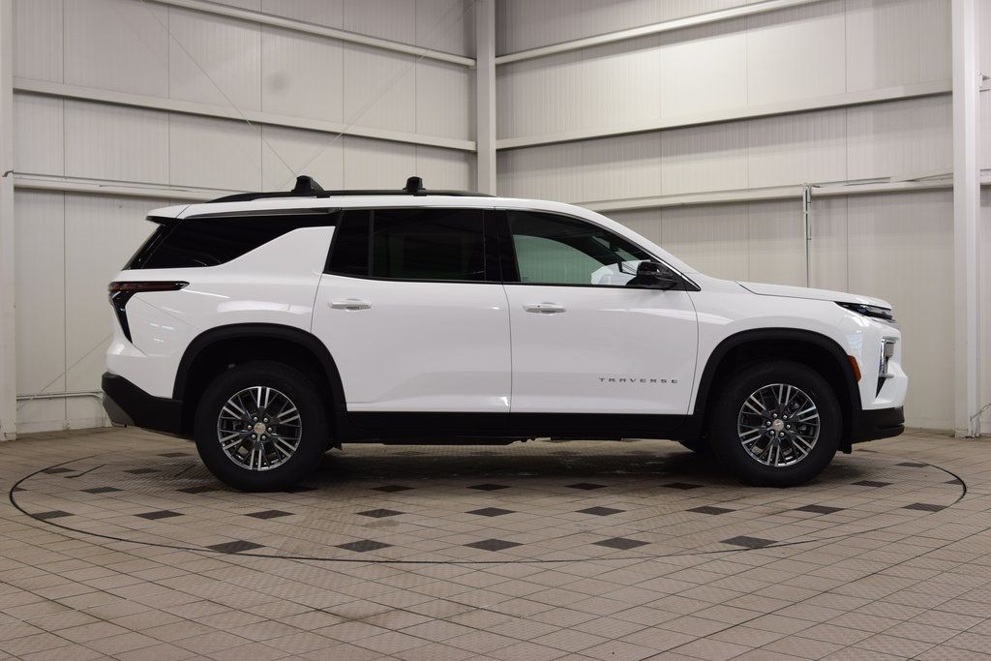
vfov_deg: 30.9
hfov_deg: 45.0
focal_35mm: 44
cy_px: 330
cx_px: 496
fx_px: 1198
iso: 400
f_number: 7.1
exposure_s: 1/40
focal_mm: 29
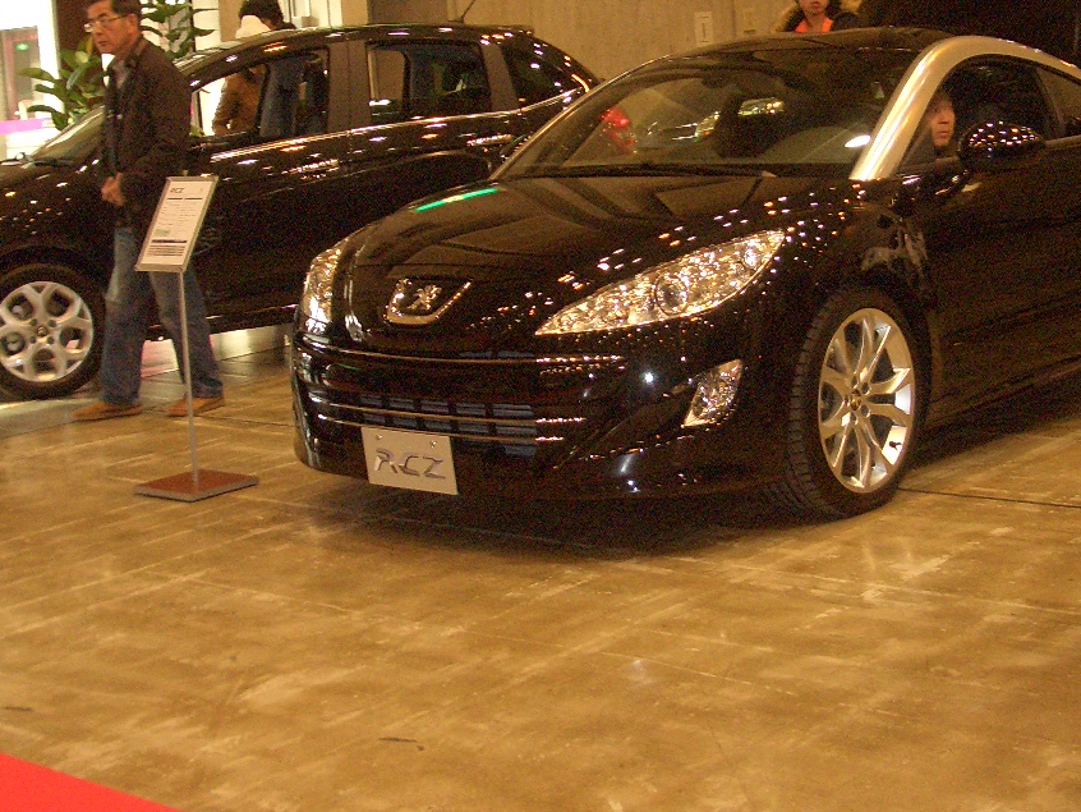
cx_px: 466
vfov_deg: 23.5
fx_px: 1937
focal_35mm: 62
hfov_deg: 31.1
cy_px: 242
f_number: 2.8
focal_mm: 6.8
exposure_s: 1/60
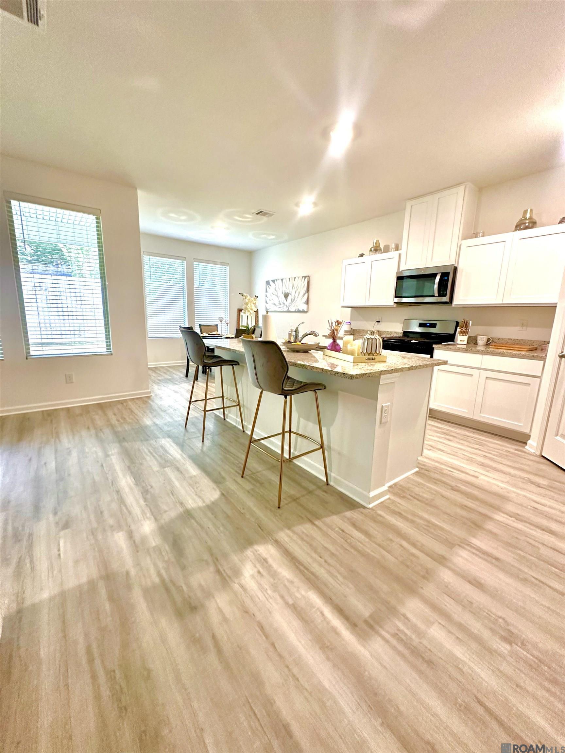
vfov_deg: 102.1
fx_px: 305
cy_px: 376
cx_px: 282
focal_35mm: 14
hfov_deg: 85.7
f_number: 2.2
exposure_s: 1/60
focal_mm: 2.22
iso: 200
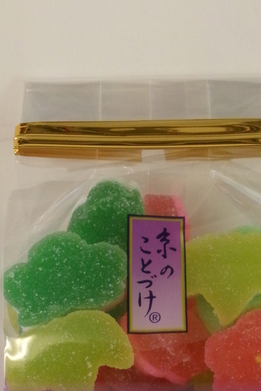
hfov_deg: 14.2
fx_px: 1044
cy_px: 267
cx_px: 154
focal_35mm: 96
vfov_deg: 21.1
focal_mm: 11.5
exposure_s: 1/120
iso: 800
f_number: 5.2
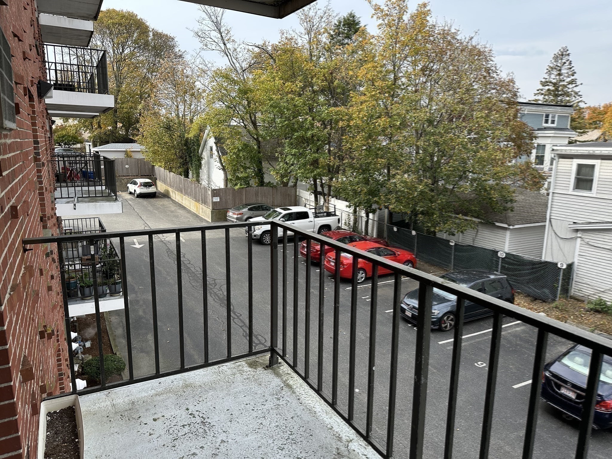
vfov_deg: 56.8
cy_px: 230
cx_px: 306
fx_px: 424
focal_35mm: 24
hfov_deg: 71.6
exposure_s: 1/1095
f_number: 1.78
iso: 80
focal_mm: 6.86
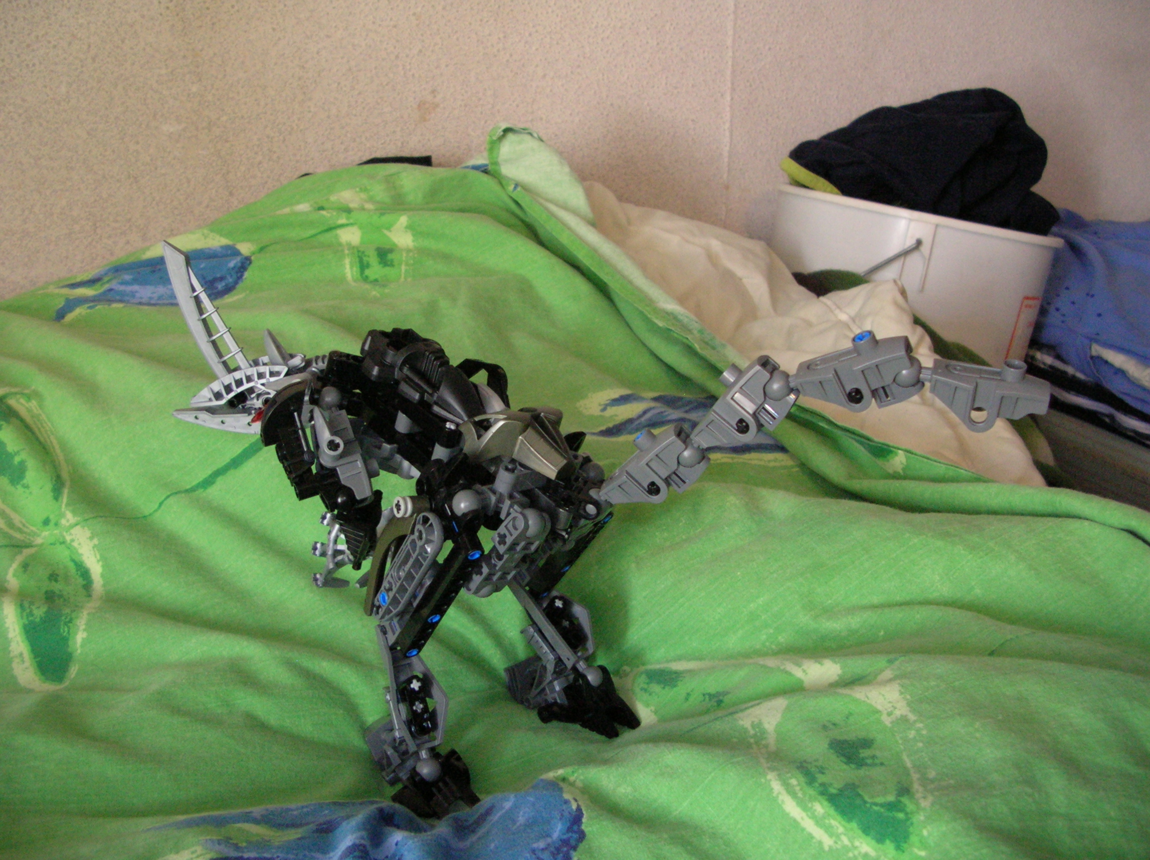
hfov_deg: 52.7
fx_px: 1162
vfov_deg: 40.6
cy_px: 430
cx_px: 575
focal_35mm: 35
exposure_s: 1/18.3
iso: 200
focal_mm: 5.8
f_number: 2.8
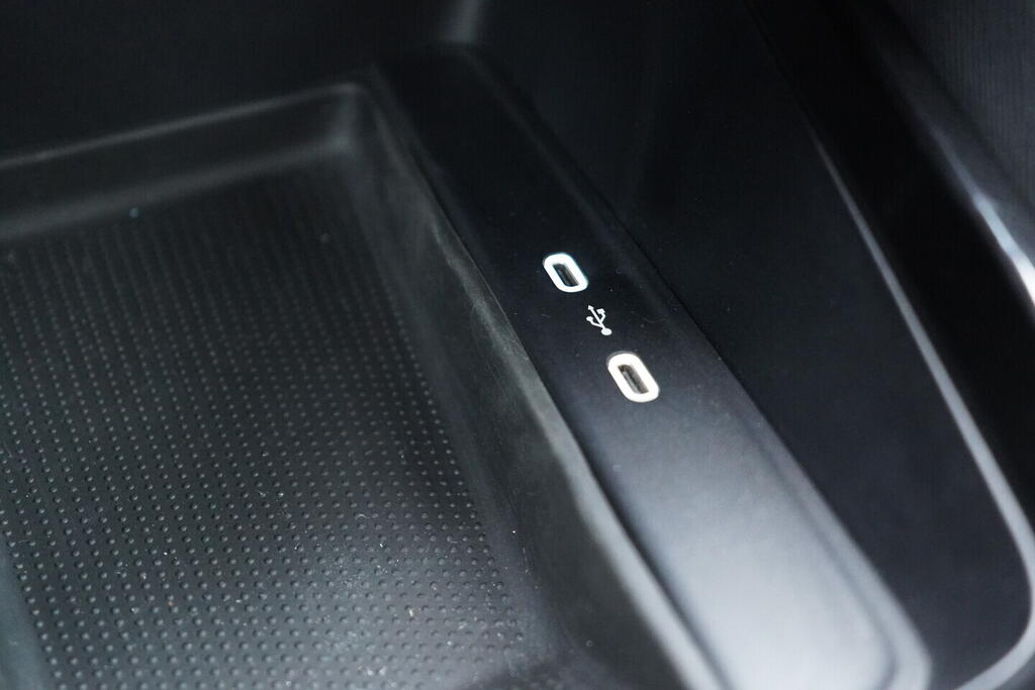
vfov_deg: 36.9
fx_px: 1035
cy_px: 345
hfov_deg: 53.1
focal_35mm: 36
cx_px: 518
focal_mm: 24
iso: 5000
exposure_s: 1/40
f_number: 2.8
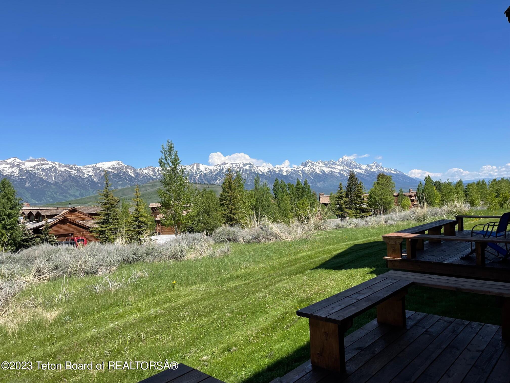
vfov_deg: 53.1
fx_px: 383
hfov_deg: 67.3
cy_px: 192
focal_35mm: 26
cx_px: 255
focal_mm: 5.1
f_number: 1.6
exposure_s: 1/3559
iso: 32
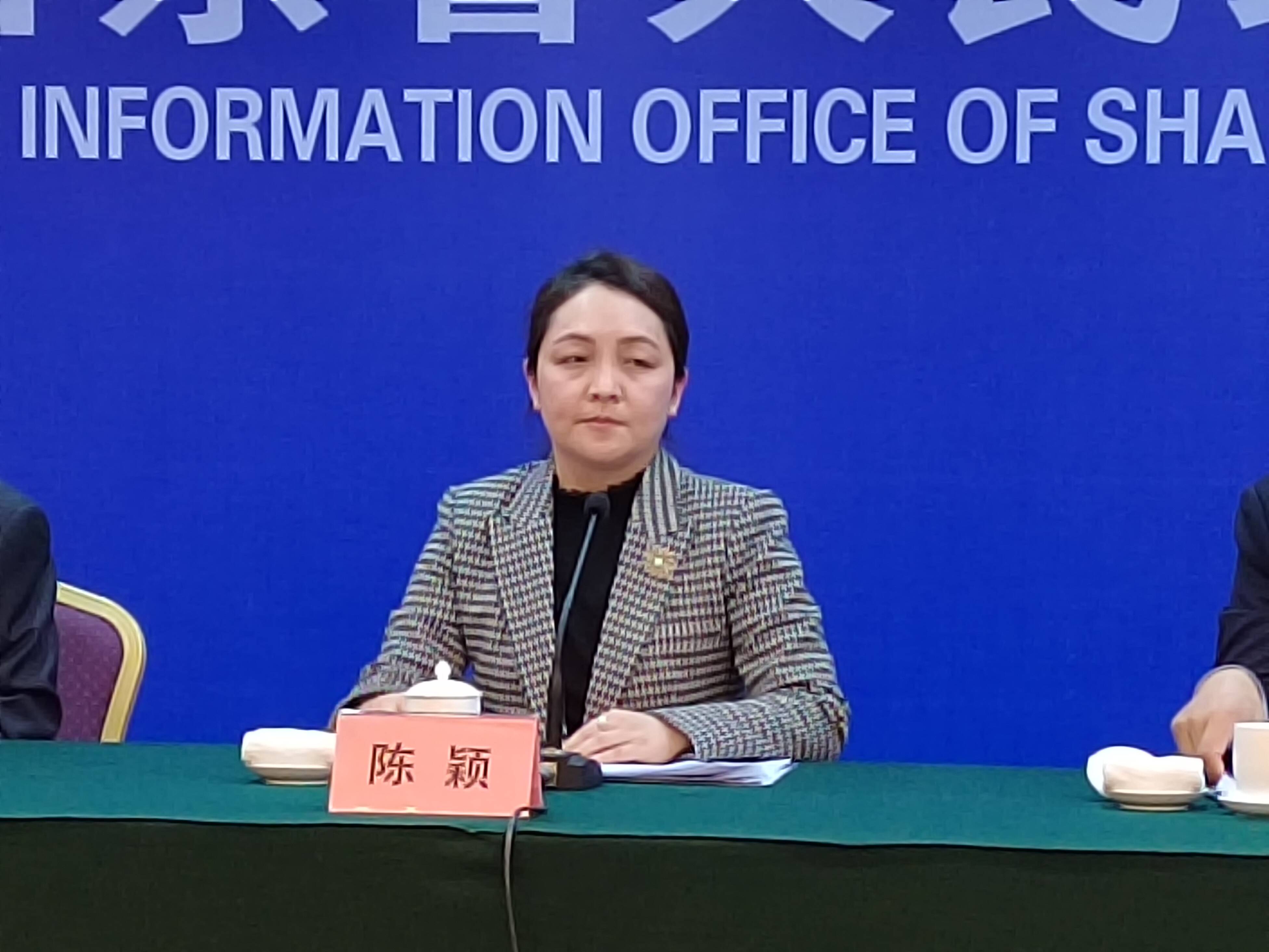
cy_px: 476
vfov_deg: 11.6
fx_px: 4692
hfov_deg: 15.4
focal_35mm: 128
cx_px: 634
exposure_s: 1/50
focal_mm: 5.52
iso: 2053
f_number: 1.9
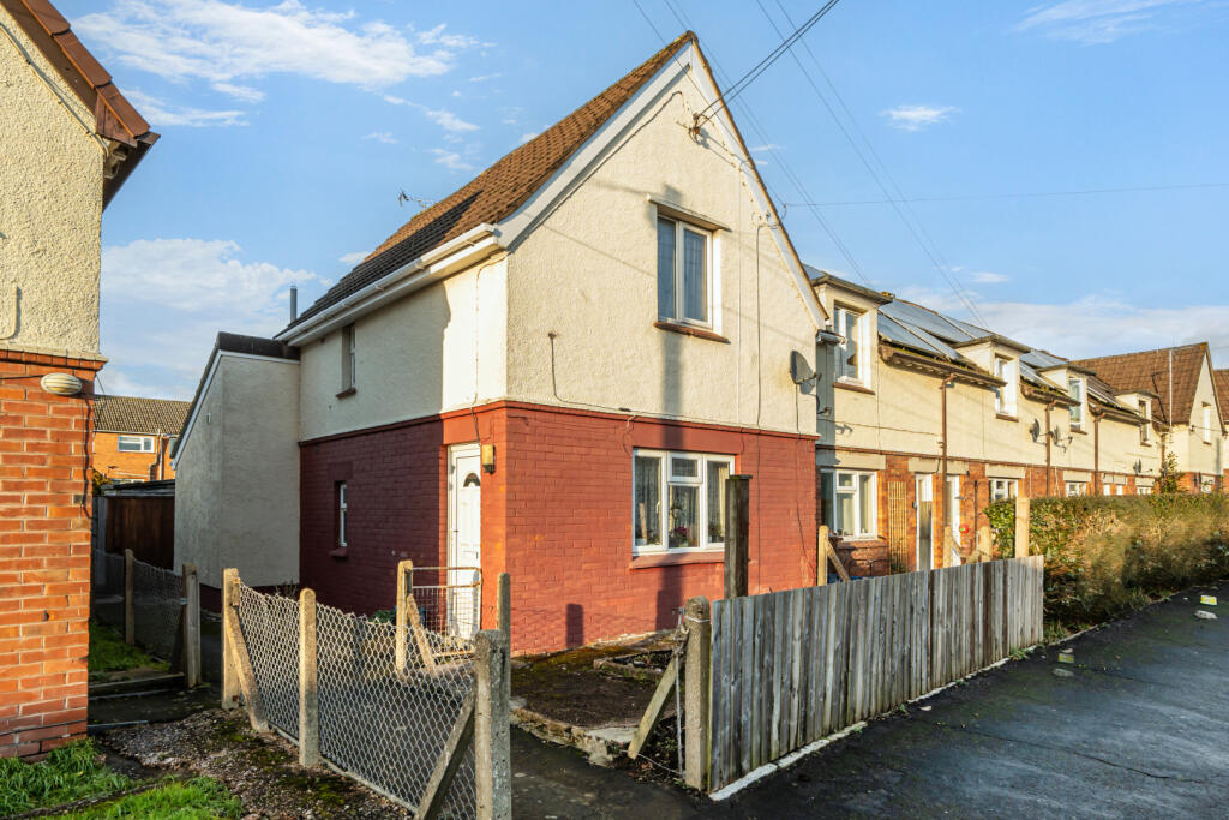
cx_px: 614
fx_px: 717
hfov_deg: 81.2
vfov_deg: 59.5
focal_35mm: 21
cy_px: 410
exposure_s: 1/125
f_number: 8
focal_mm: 14
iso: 400
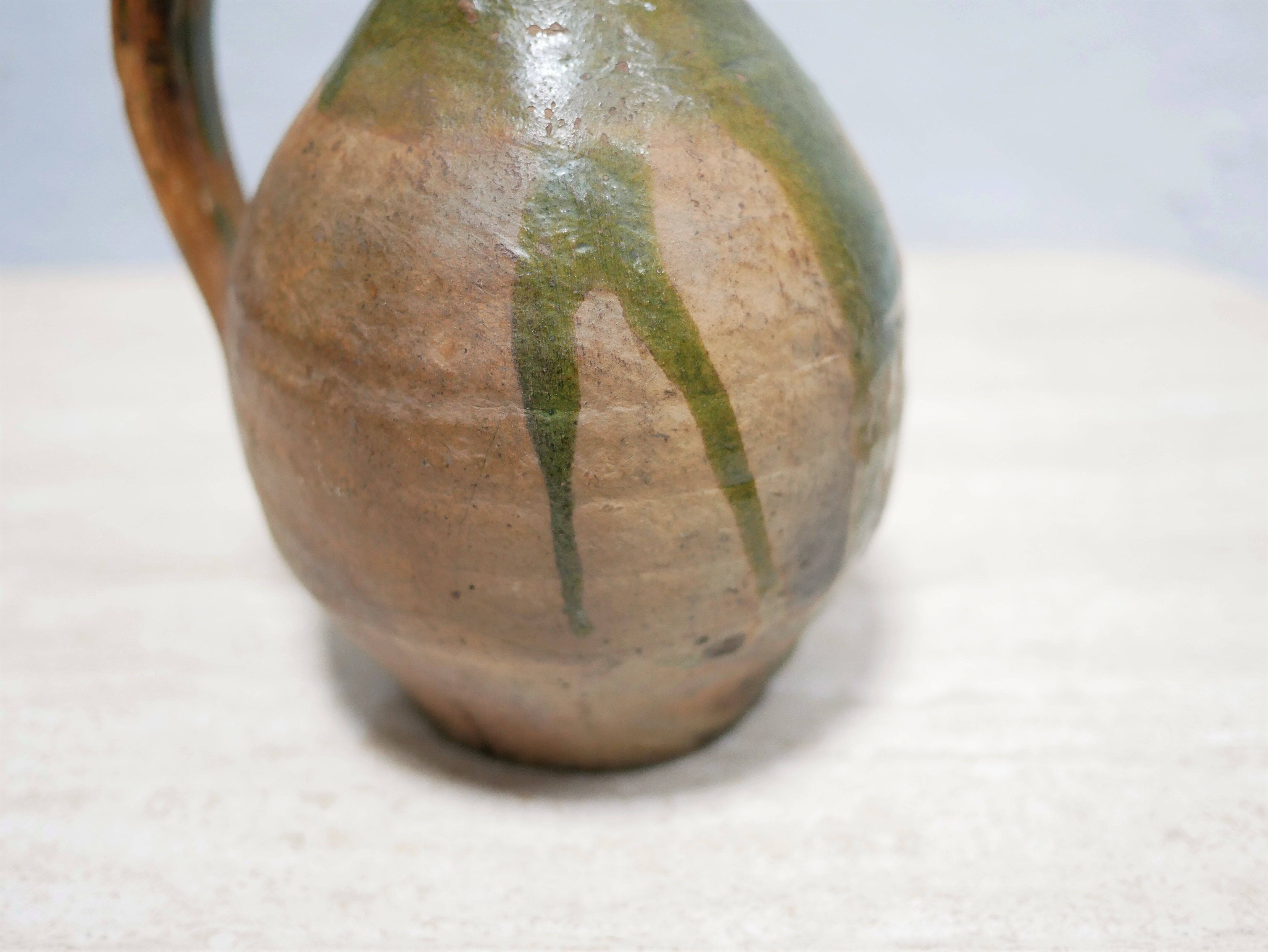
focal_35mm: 40
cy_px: 476
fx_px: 1466
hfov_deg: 46.8
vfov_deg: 36.0
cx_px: 634
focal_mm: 20
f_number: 1.7
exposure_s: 1/60
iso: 500
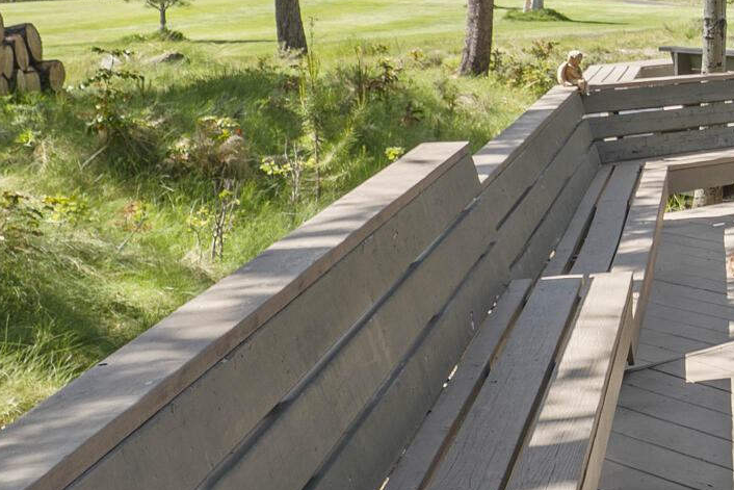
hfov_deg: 20.7
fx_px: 1387
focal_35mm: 68
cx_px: 1317
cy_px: -46
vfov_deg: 19.2
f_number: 7.1
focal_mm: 16
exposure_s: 1/8
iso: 100
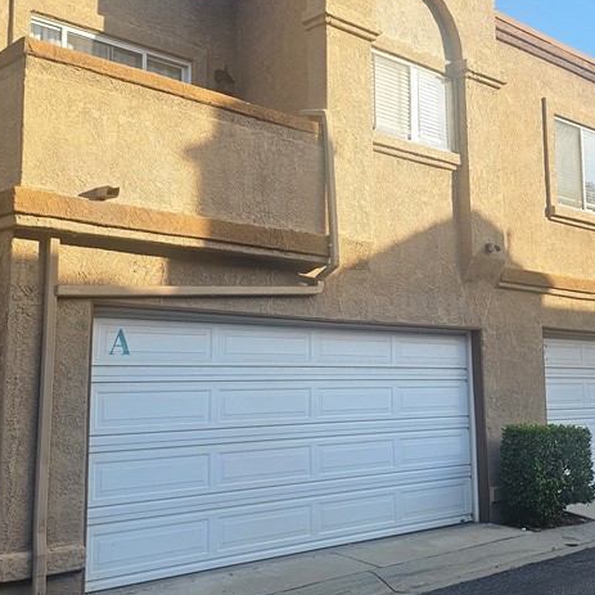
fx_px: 875
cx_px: 335
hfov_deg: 37.5
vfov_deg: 37.5
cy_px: 274
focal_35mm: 45
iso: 10
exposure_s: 1/296
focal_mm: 6.3
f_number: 1.7
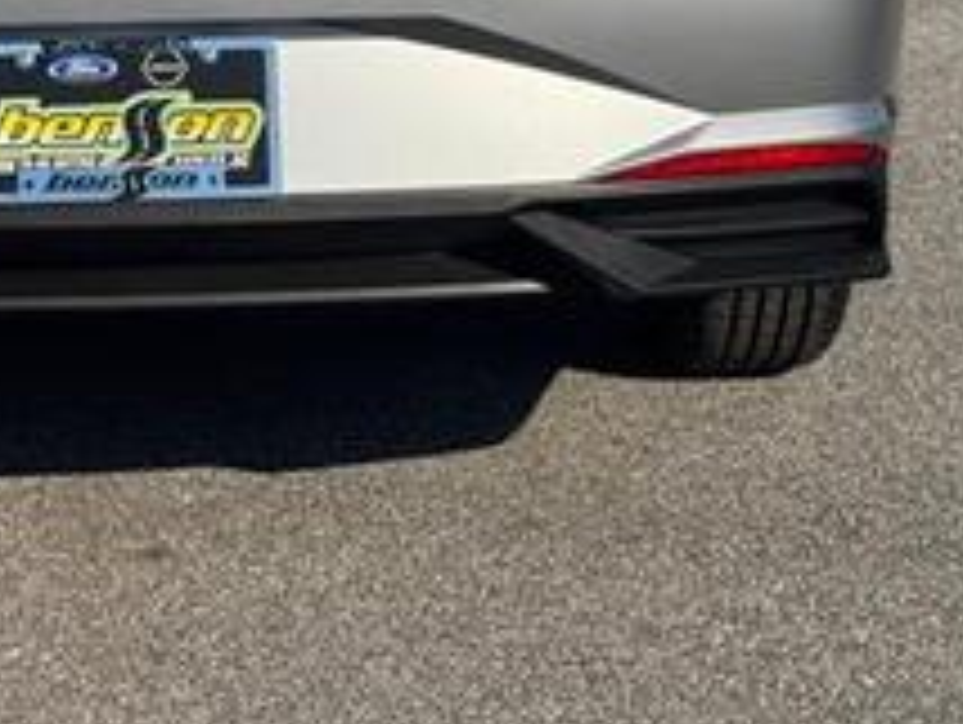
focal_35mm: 113
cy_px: -49
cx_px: 54
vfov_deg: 12.9
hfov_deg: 17.1
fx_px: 3147
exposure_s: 1/7092
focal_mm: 6.76
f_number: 1.78
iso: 64
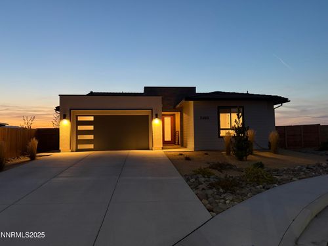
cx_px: 164
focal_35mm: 24
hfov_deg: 71.6
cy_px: 123
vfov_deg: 56.8
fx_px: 227
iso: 640
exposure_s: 1/40
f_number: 1.78
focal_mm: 6.76
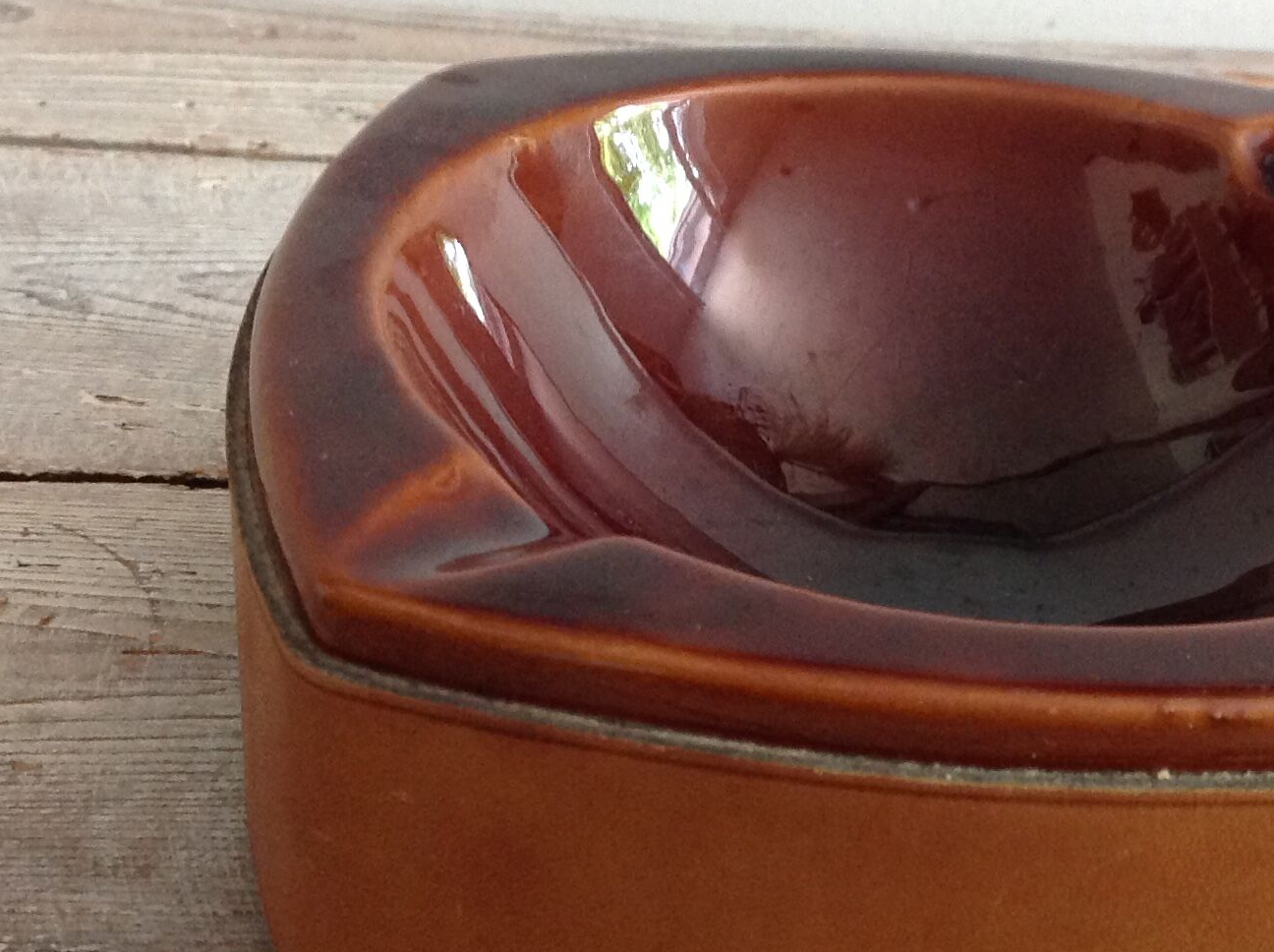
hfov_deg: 27.7
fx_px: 2572
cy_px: 499
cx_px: 824
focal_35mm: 70
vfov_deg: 21.0
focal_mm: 4.28
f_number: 2.4
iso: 200
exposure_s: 1/15
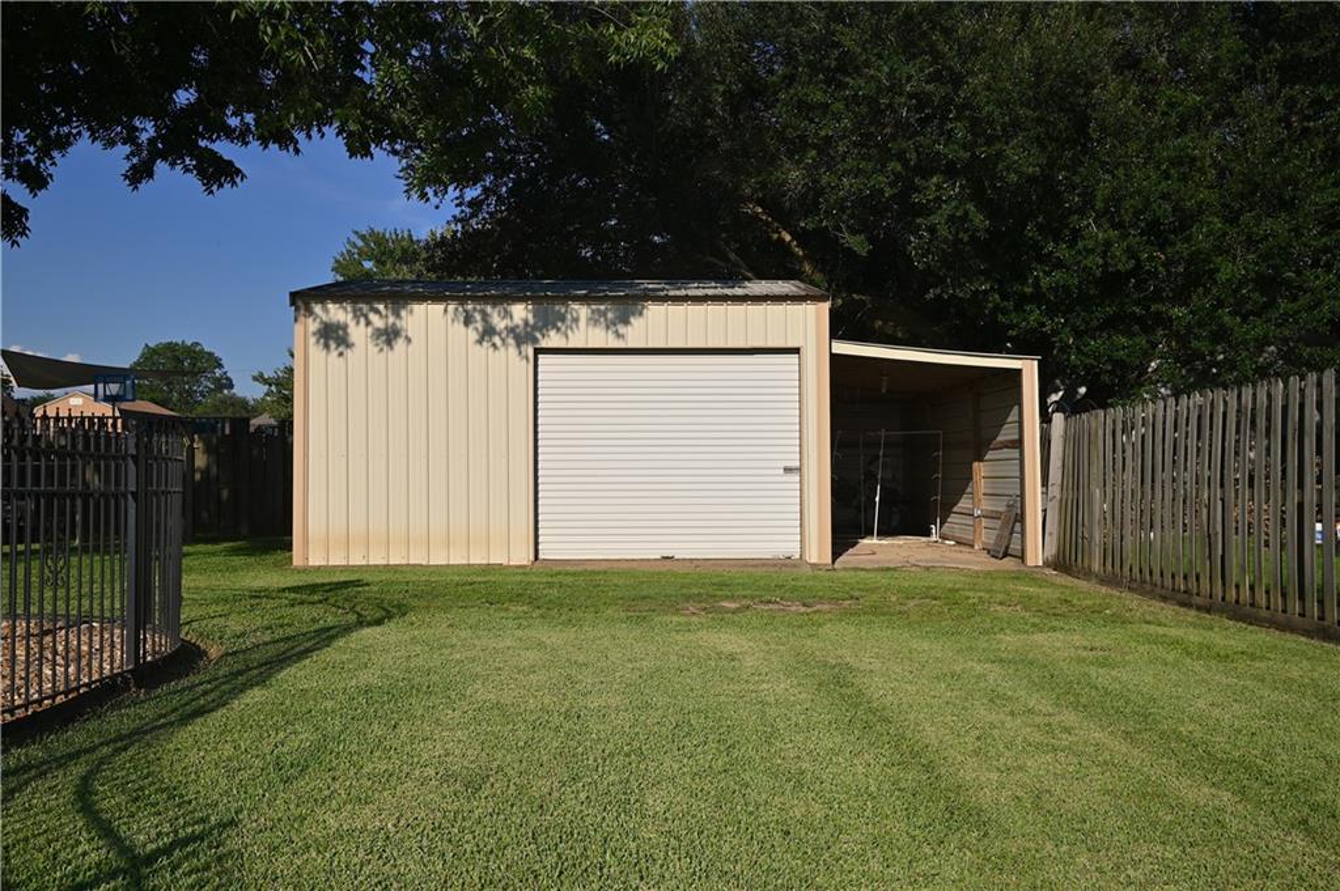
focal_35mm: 35
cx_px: 670
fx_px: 1302
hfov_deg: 54.5
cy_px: 446
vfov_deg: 37.8
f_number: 20
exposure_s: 1/100
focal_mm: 35
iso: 100
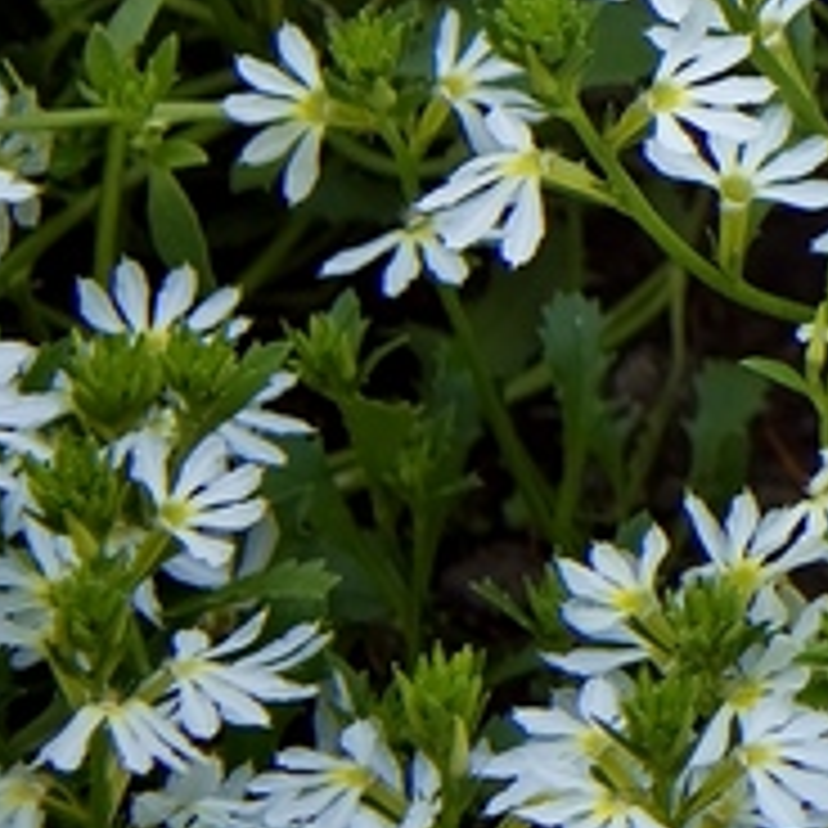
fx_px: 8795
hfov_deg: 5.1
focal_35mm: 325
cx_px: 2610
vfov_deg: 5.3
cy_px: -423
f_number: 4
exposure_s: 1/125
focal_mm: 55
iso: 250
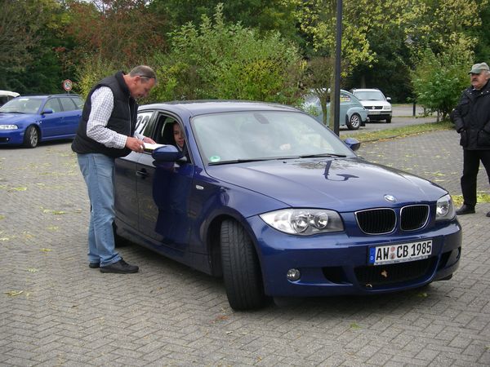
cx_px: 245
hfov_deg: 34.9
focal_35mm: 55
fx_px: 779
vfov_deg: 26.6
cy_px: 184
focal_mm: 9.2
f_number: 3.6
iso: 64
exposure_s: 1/100
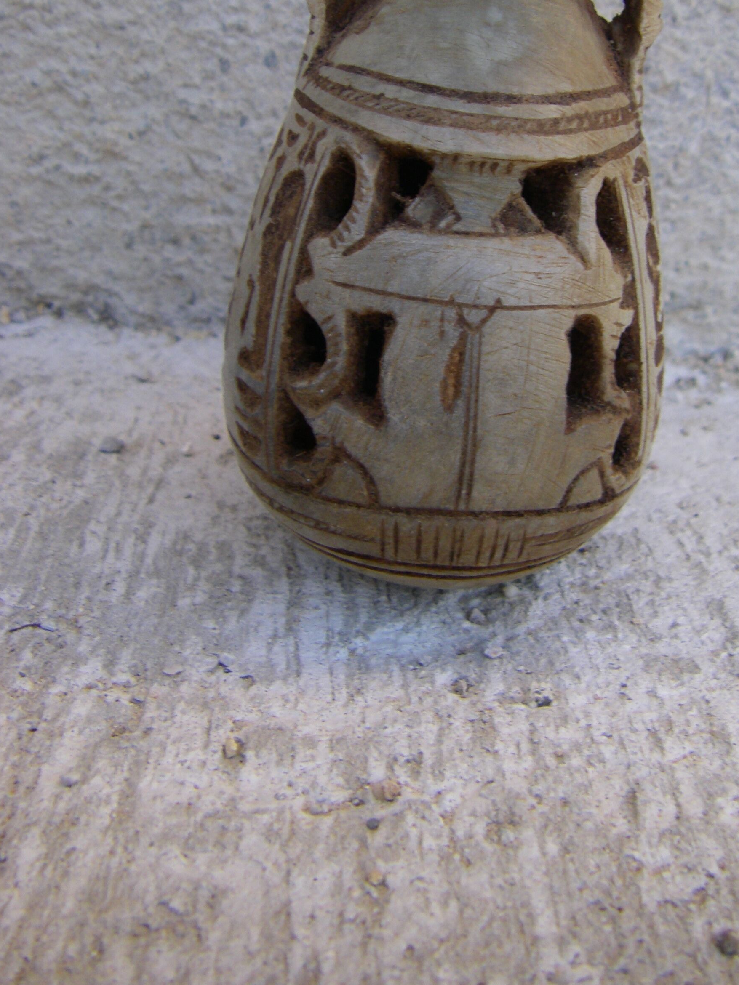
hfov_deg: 27.4
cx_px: 454
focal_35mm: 53
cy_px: 348
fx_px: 1509
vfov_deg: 35.9
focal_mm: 6.3
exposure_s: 1/50
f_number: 3.5
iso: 100
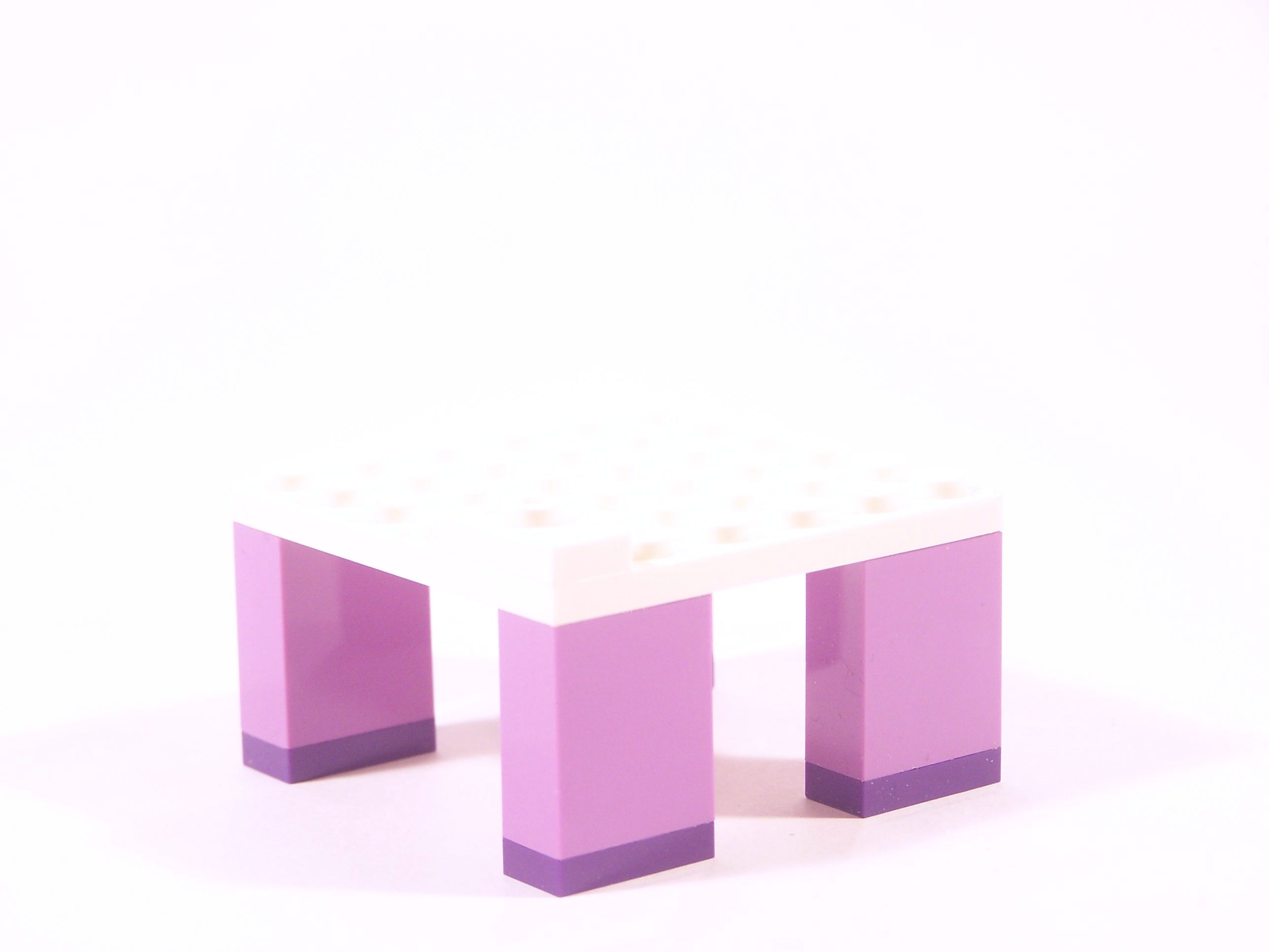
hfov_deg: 18.7
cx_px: 634
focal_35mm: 105
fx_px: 3849
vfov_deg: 14.1
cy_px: 476
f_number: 3.2
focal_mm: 17.5
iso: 100
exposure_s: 1/15
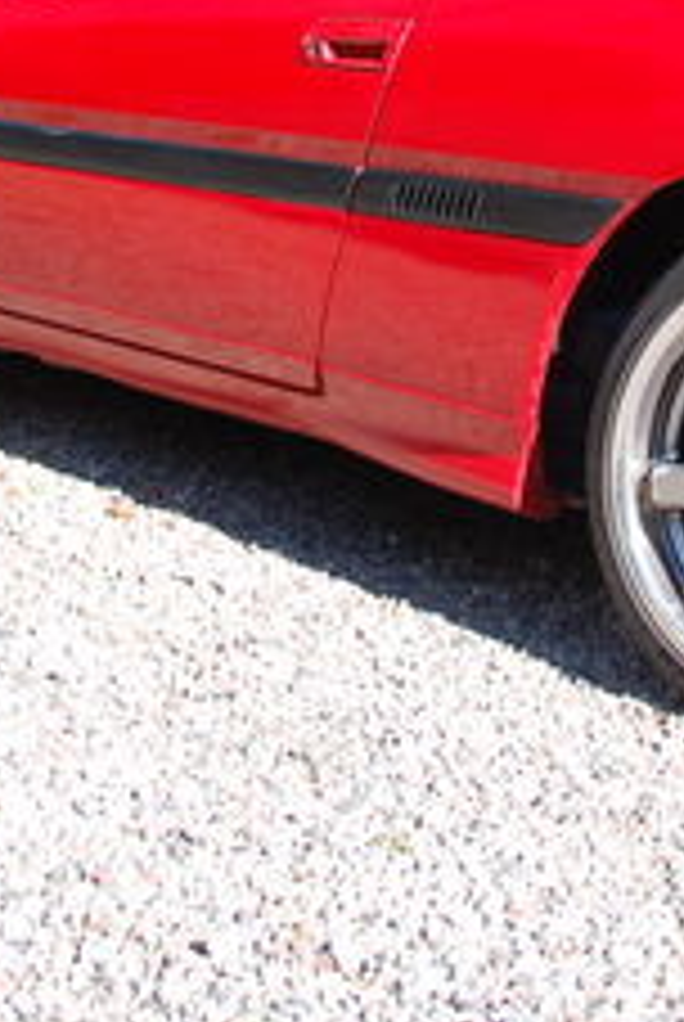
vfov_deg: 26.1
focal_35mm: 76
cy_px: 185
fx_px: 2159
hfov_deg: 17.8
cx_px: 580
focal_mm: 18
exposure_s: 1/200
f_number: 7.1
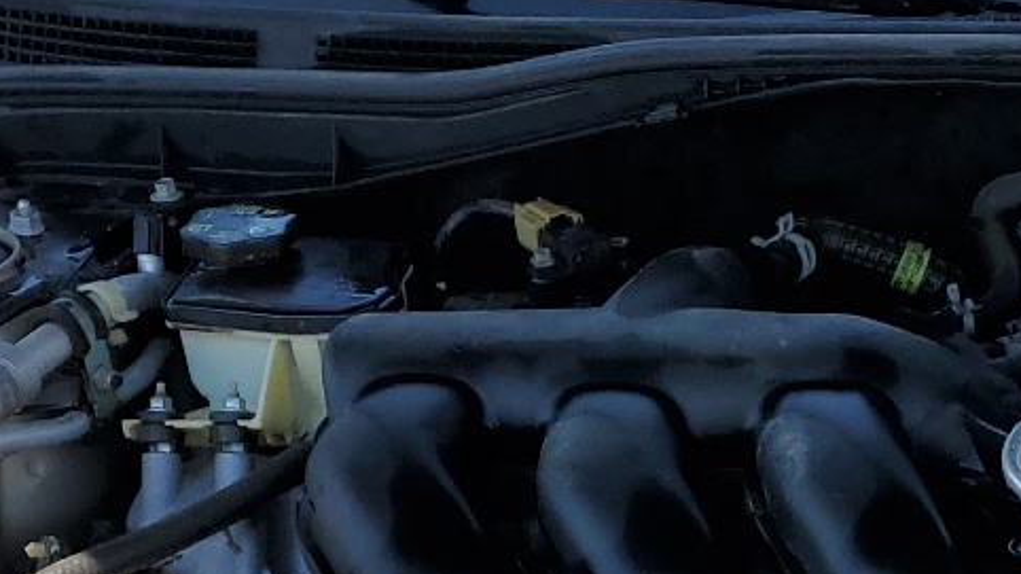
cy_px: 824
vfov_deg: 12.3
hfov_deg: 22.1
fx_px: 2545
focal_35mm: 94
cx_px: 945
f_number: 1.5
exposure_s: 1/2000
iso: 50
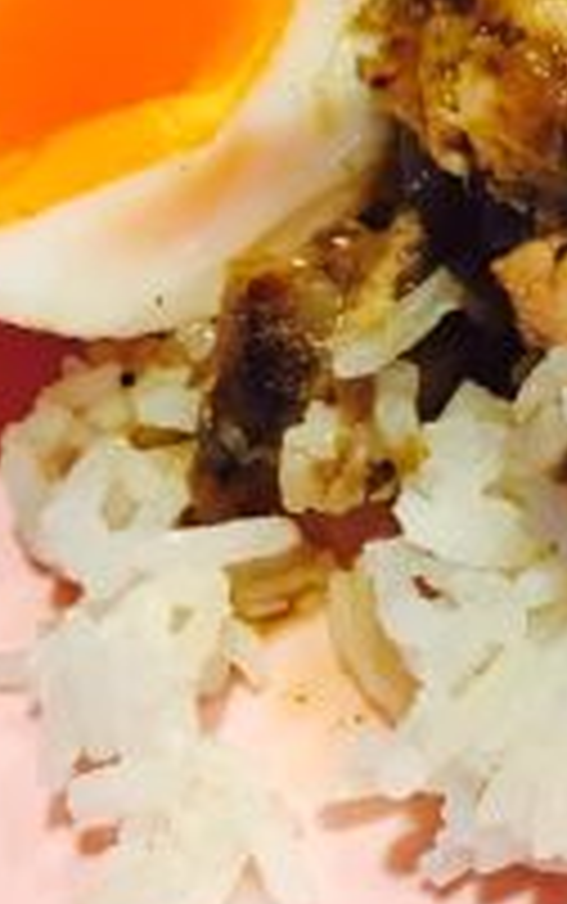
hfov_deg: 11.7
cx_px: 855
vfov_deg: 19.2
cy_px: 128
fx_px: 2640
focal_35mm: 107
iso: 200
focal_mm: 4.15
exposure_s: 1/33
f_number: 2.2
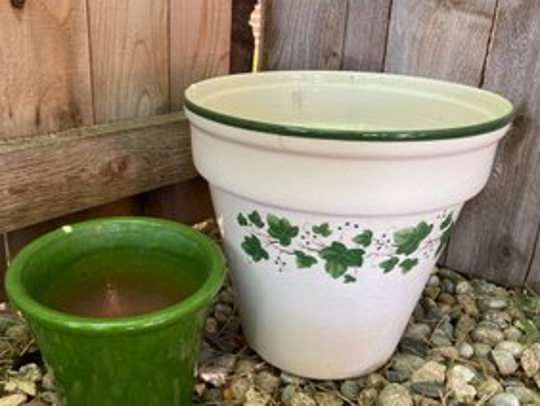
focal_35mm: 34
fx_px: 531
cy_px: 223
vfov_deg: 41.8
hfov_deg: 53.7
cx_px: 229
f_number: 1.8
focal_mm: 3.99
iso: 250
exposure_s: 1/60
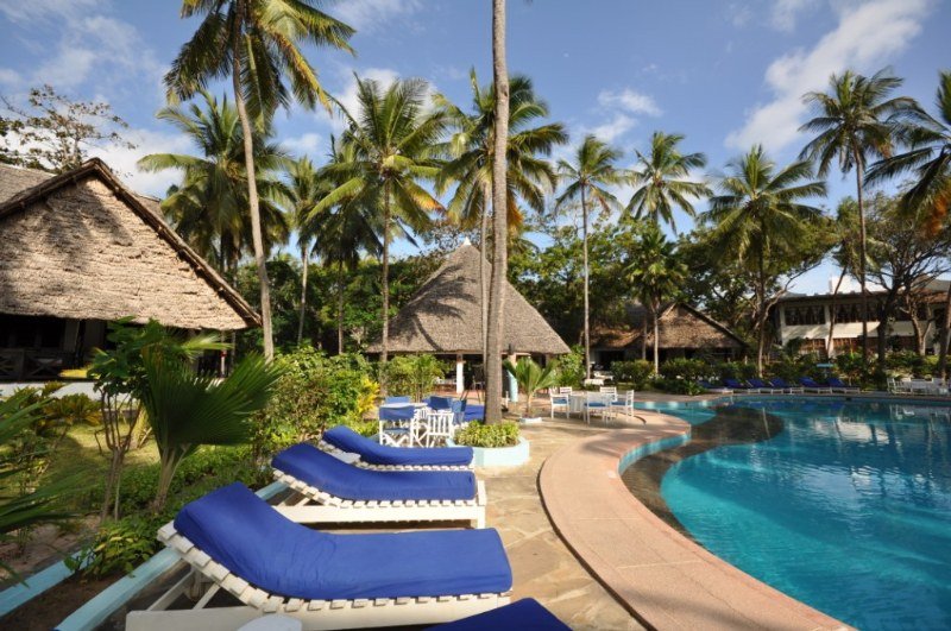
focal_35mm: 15
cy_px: 316
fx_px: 396
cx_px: 476
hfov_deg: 100.5
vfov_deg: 77.2
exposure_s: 1/320
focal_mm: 10
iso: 200
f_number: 9
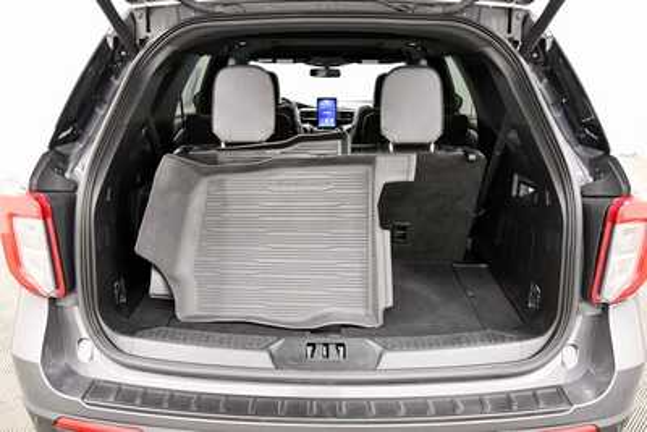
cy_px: 216
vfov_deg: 48.0
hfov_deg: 67.4
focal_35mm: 27
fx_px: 485
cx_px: 324
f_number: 5.3
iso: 4000
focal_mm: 18
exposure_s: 1/60
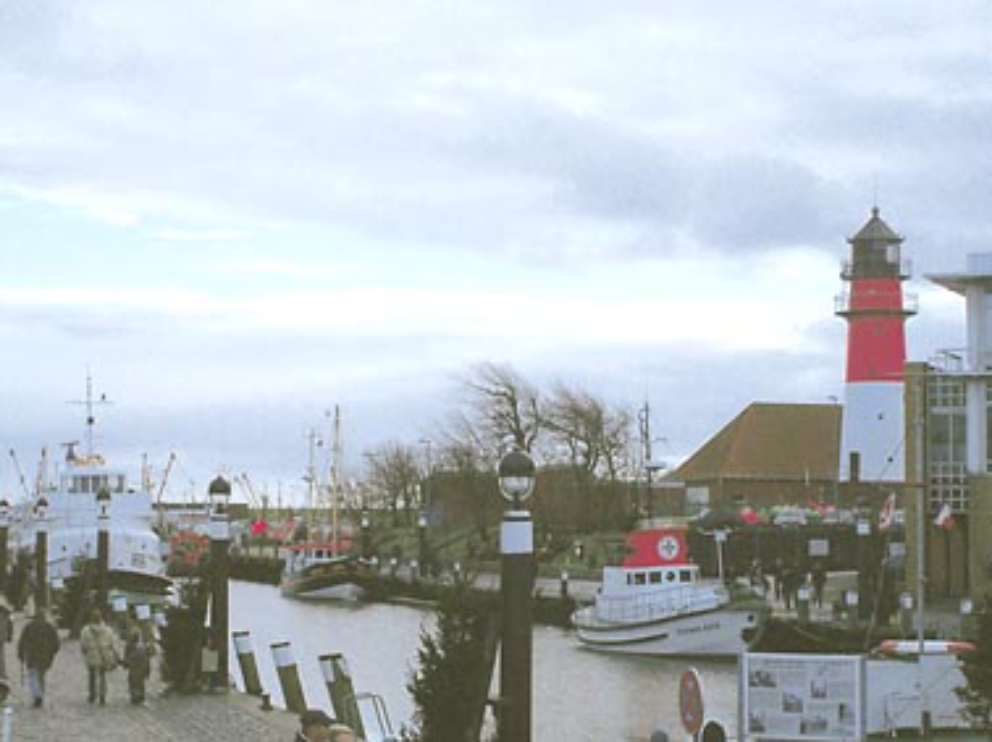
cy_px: 371
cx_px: 496
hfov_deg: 26.0
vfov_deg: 19.6
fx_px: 2148
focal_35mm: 75
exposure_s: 1/500
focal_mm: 12.4
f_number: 3.2
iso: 64
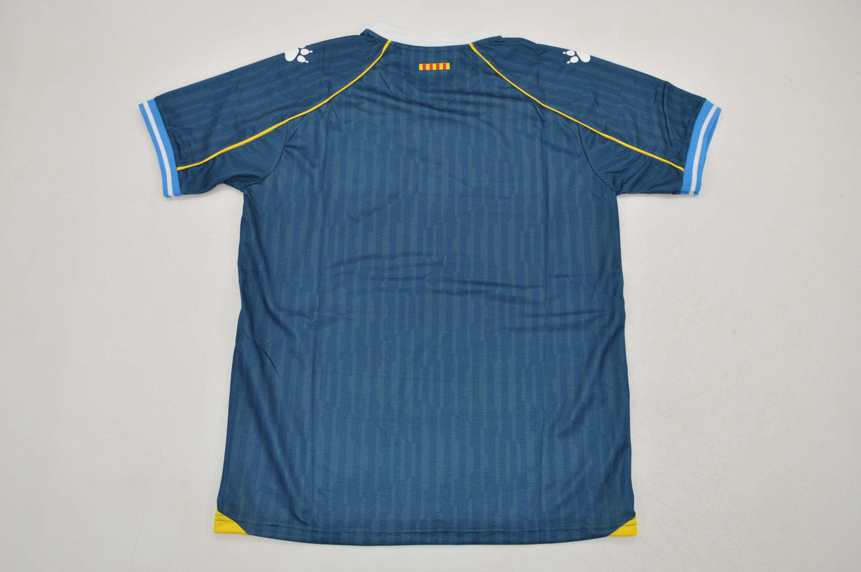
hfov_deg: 59.5
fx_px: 753
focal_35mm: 32
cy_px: 286
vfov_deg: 41.6
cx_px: 430
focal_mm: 21
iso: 400
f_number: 8
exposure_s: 1/200
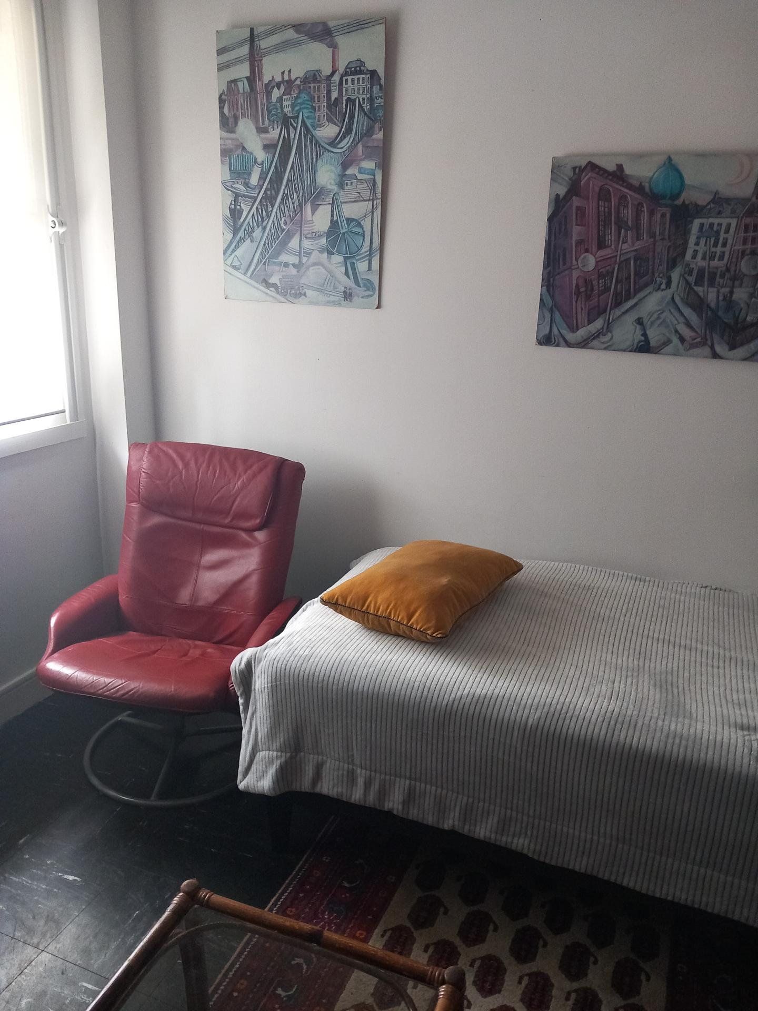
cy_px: 506
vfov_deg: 65.3
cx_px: 379
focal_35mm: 27
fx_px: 788
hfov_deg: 51.4
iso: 288
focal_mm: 4
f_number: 1.8
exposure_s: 1/25
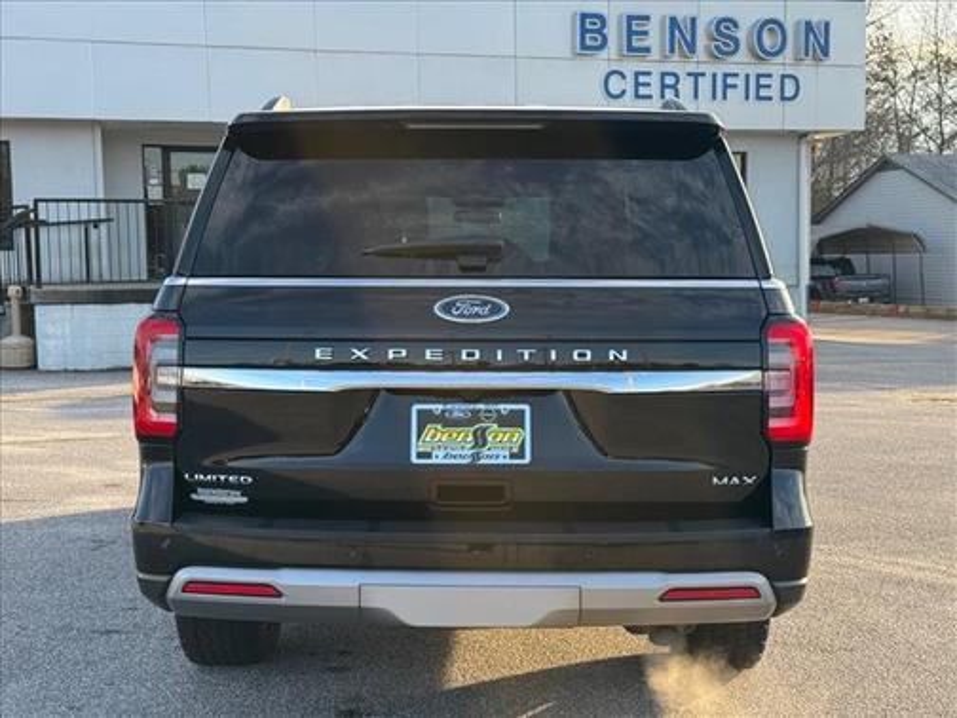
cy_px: 359
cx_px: 478
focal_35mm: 48
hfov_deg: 39.7
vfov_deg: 30.3
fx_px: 1327
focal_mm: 6.76
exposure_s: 1/651
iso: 64
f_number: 1.78
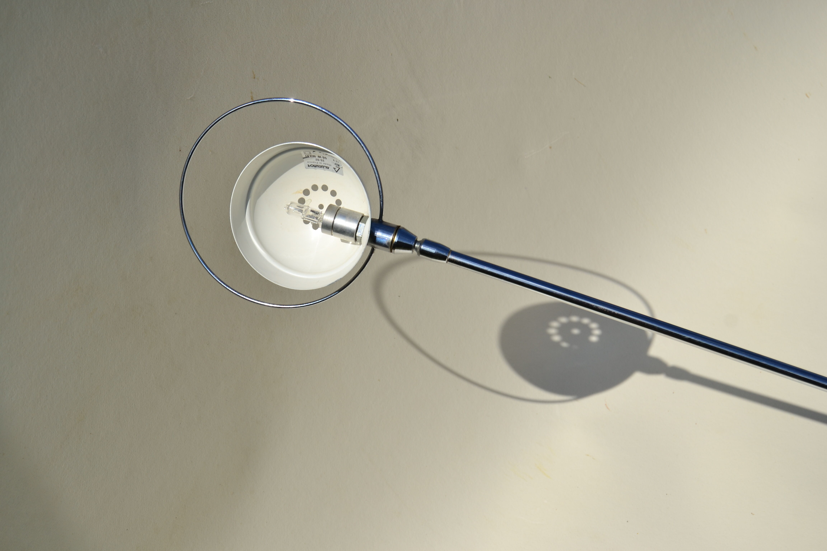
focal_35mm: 78
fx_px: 1792
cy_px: 276
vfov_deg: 17.5
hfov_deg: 26.0
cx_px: 414
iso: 100
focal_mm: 52
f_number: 5.6
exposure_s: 1/800
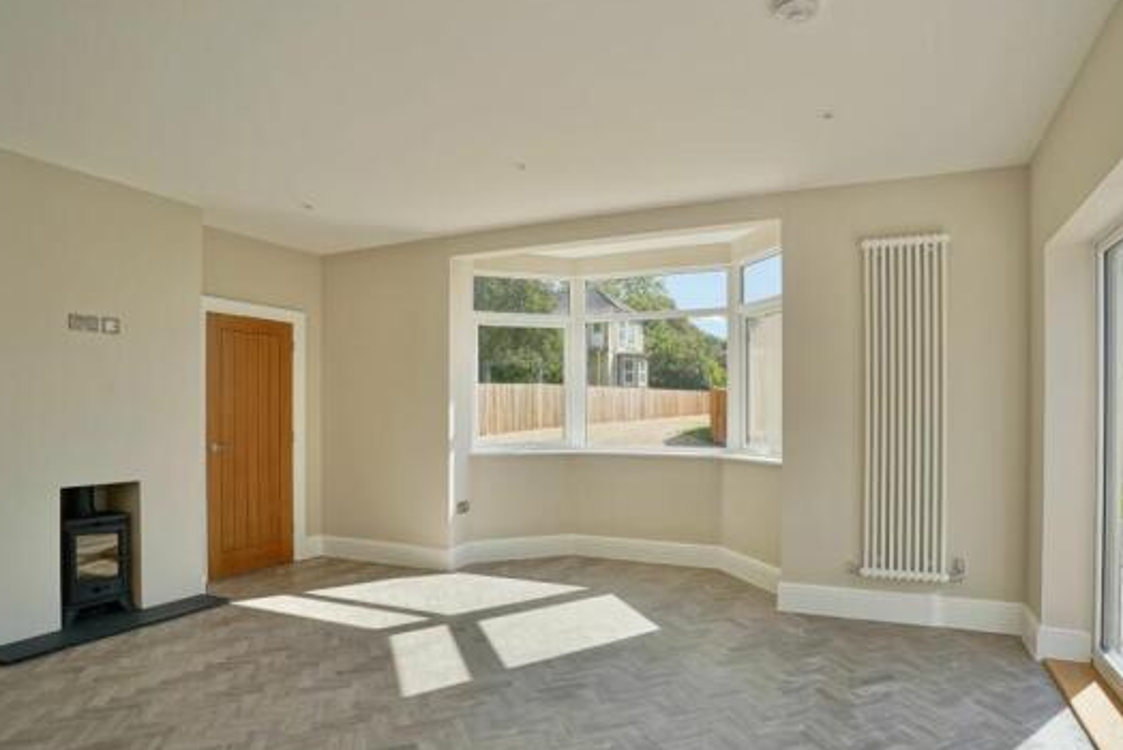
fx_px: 624
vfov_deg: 61.8
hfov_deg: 83.8
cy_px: 419
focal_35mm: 20
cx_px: 610
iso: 100
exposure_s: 1/160
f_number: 6.3
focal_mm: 16
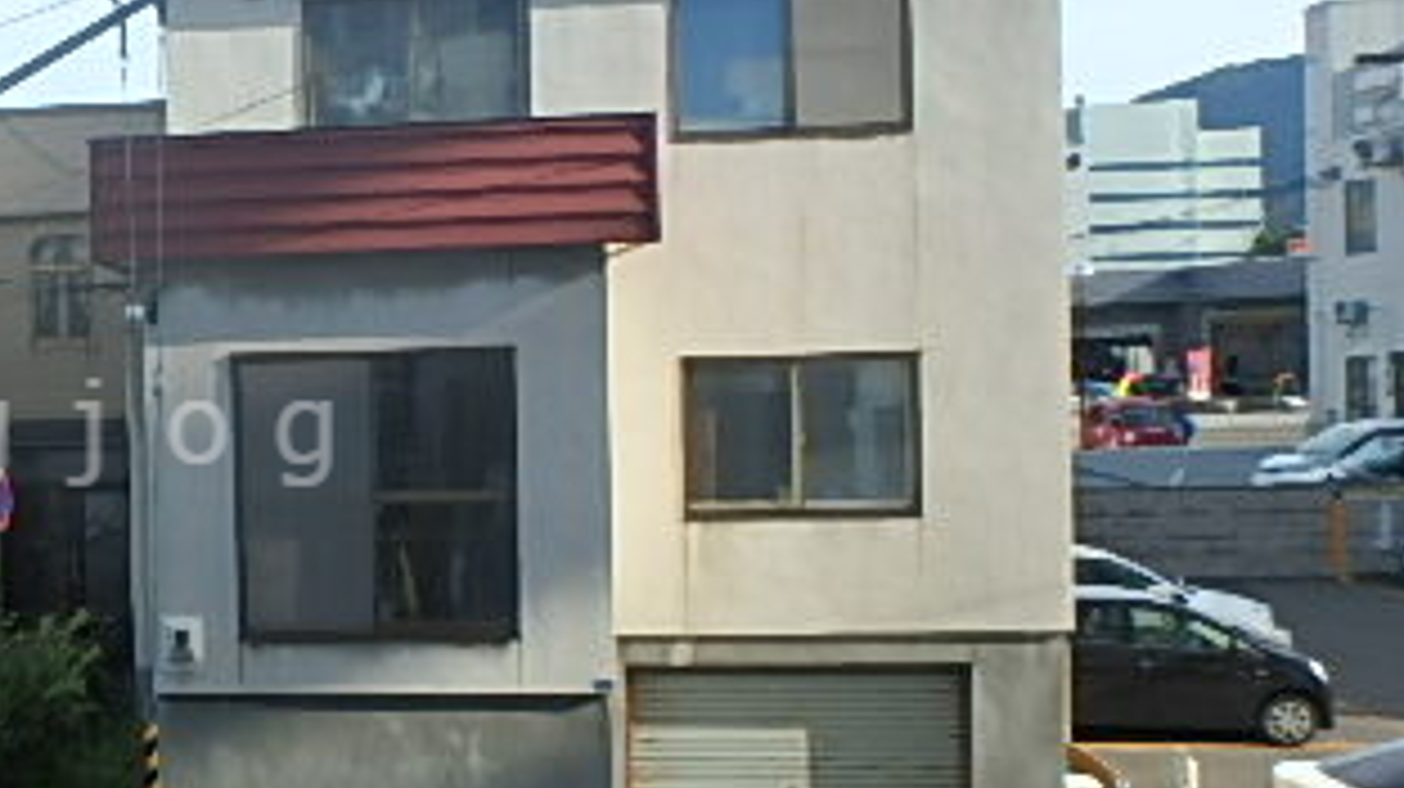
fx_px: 1749
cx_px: 50
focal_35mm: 47
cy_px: 432
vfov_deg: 25.4
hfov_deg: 39.4
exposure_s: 1/800
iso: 125
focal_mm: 3.7
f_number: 3.5
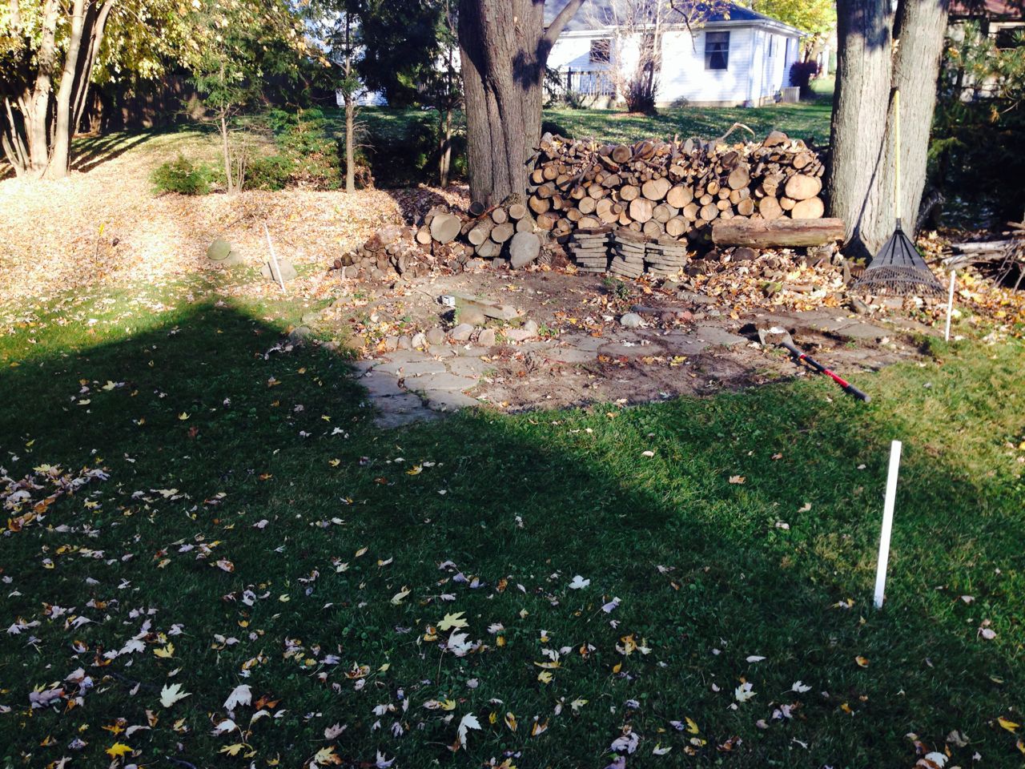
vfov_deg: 42.9
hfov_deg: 55.4
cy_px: 384
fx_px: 977
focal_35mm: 33
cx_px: 512
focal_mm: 4.12
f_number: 2.4
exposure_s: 1/212
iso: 50
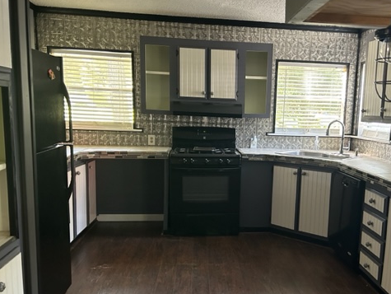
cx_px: 251
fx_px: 396
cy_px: 177
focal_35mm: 35
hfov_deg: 51.9
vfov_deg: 40.6
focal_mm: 5.7
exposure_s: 1/60
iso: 400
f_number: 1.5
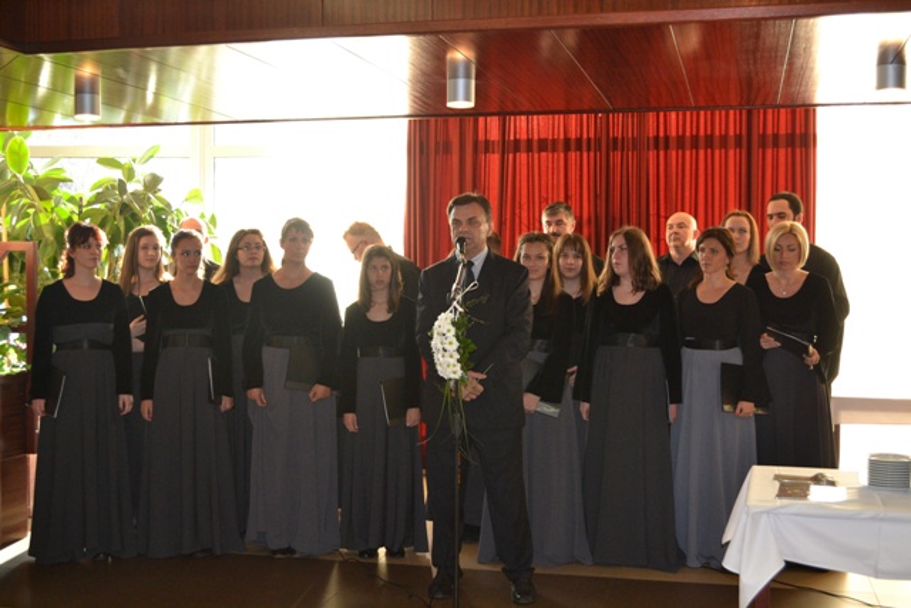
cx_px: 456
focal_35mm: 45
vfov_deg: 29.9
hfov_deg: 43.6
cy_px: 304
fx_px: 1139
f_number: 4.5
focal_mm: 30
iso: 1400
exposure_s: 1/60
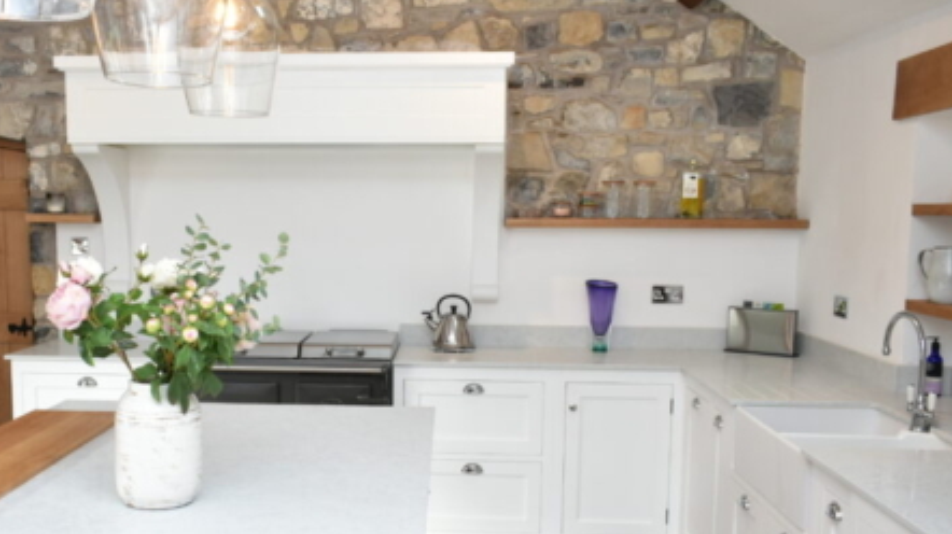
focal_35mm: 41
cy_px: 352
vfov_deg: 28.8
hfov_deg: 49.0
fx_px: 1034
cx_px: 366
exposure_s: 1/80
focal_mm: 18
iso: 400
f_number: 4.5
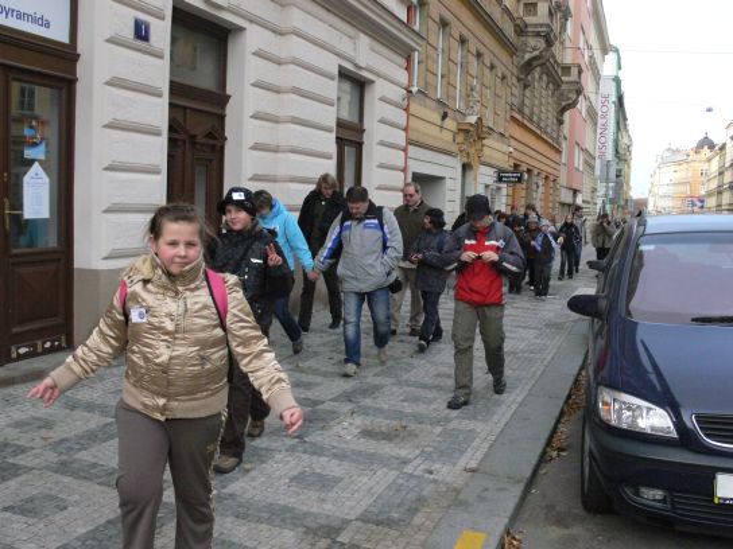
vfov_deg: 40.7
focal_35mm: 35
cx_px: 366
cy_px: 274
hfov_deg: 52.6
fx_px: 741
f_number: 5.6
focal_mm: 7.4
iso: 400
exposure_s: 1/320
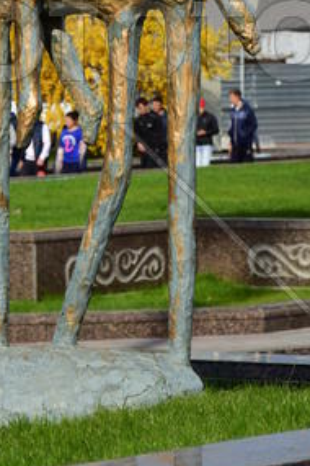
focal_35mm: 320
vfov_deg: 6.4
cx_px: 38
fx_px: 4133
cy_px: 41
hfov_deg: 4.3
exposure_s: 1/500
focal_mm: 105
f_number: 5.6
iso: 100
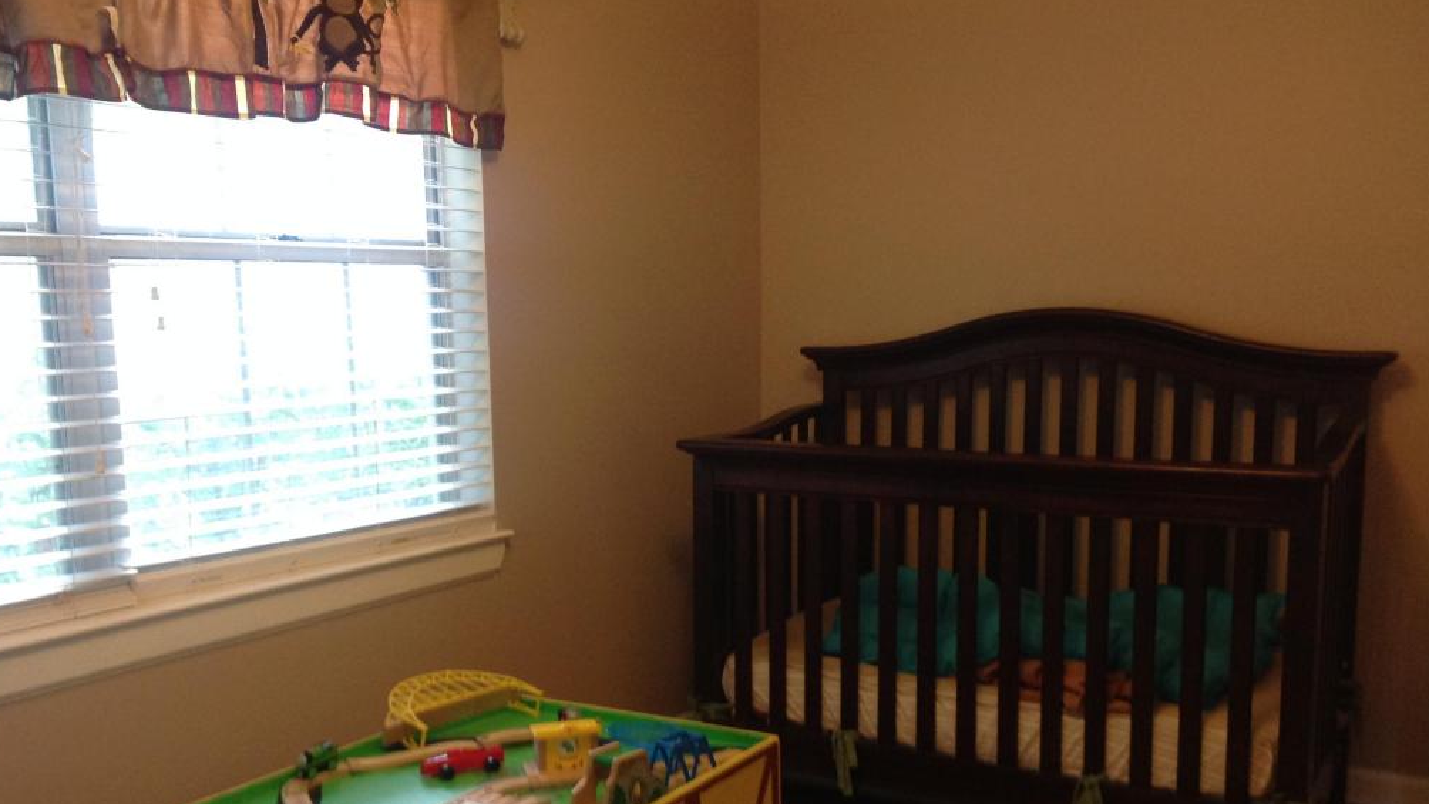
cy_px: 517
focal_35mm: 39
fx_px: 1478
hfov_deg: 51.6
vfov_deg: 30.3
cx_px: 713
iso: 200
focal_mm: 4.28
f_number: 2.4
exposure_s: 1/15
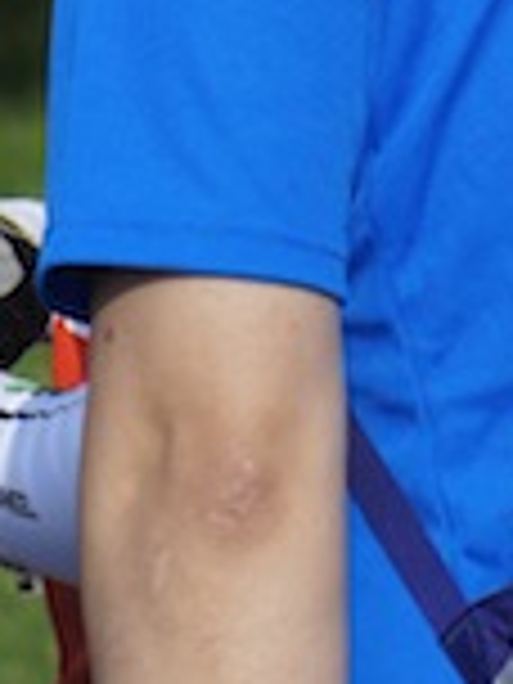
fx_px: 15709
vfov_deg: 2.5
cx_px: 394
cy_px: -302
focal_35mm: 795
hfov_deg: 1.9
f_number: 8
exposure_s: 1/500
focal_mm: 140
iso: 200
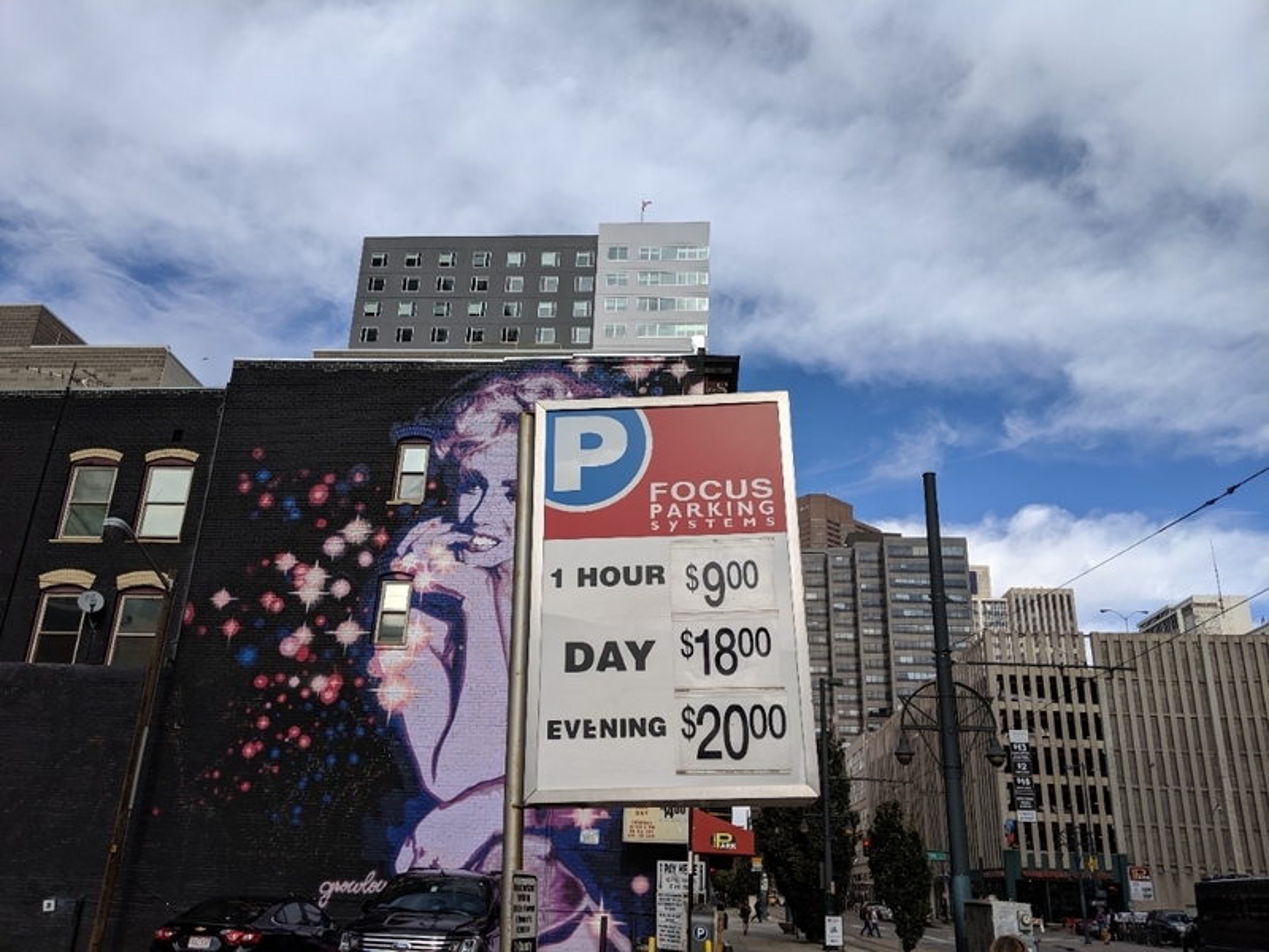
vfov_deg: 51.4
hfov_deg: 65.3
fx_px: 990
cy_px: 476
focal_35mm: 27
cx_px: 634
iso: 61
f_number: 1.8
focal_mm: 4.44
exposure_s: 1/2611
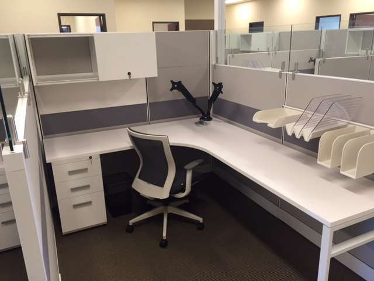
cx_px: 187
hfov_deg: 61.7
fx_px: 313
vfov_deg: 48.2
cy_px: 140
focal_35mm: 29
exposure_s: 1/30
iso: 80
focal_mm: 4.15
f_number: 2.2
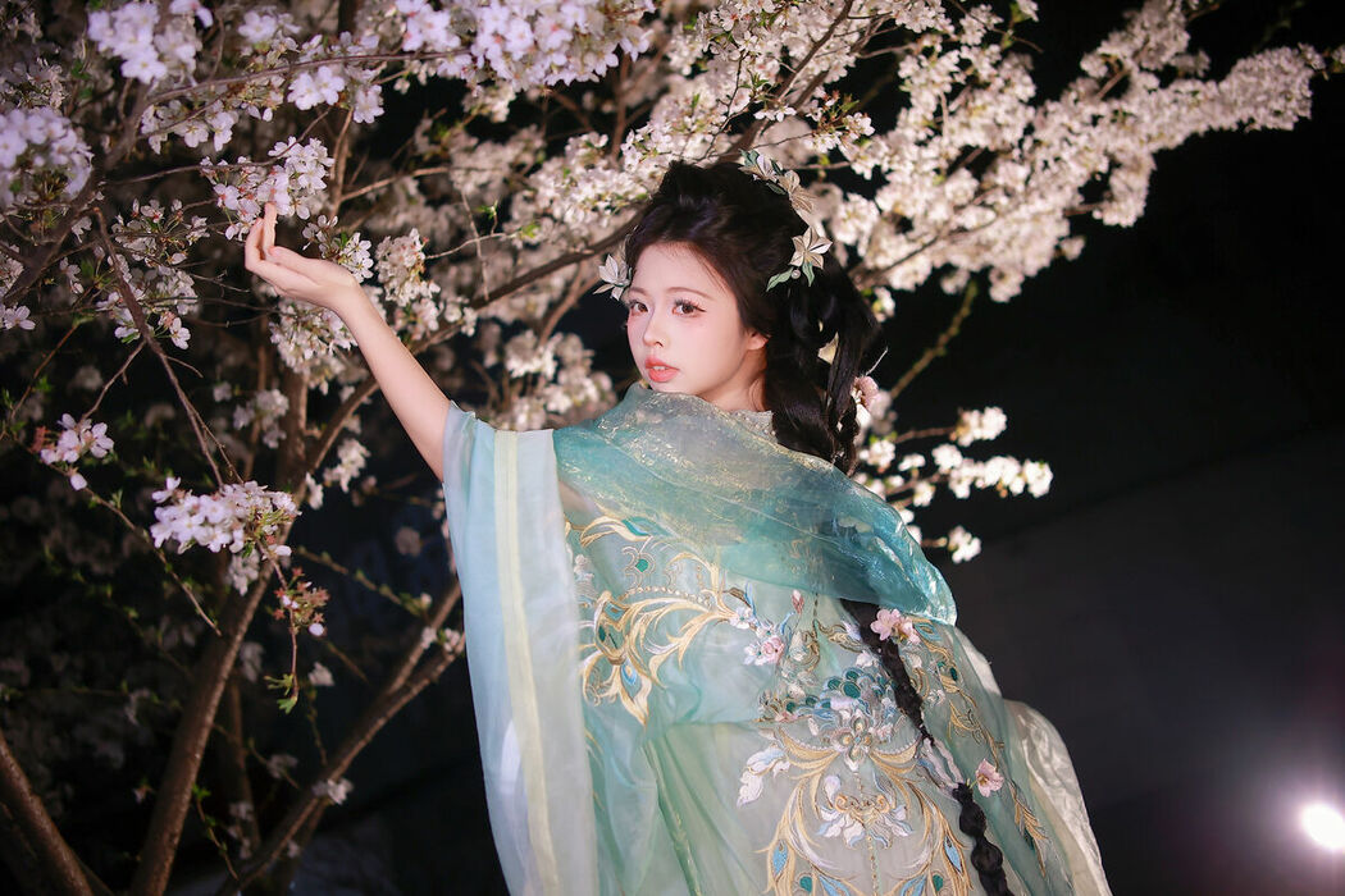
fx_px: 1308
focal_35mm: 35
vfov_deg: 37.9
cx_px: 672
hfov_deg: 54.4
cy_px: 448
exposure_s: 1/500
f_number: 2
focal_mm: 35
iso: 2000
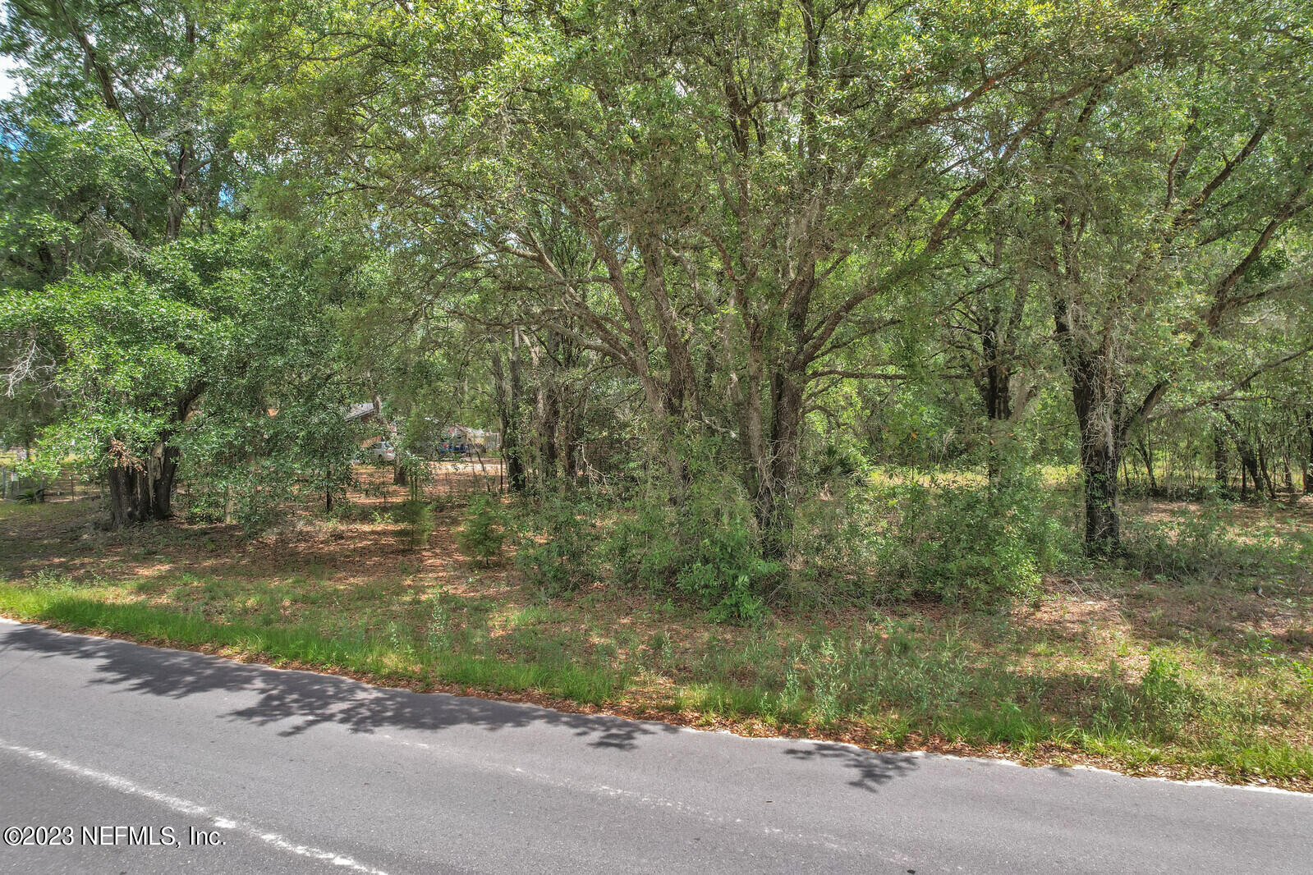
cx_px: 656
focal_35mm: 22
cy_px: 438
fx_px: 802
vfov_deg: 57.2
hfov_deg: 78.6
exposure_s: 1/100
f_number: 2.8
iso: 100
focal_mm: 8.38
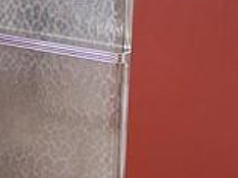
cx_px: -96
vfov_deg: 9.5
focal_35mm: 156
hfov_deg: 12.2
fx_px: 1073
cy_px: -2
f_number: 1.78
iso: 200
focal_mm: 6.76
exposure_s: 1/94
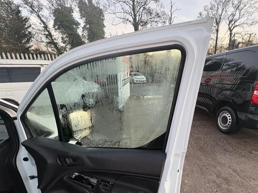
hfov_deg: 87.5
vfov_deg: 70.3
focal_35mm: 18
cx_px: 142
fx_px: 134
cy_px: 123
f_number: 2.2
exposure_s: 1/99
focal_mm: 2.22
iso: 125
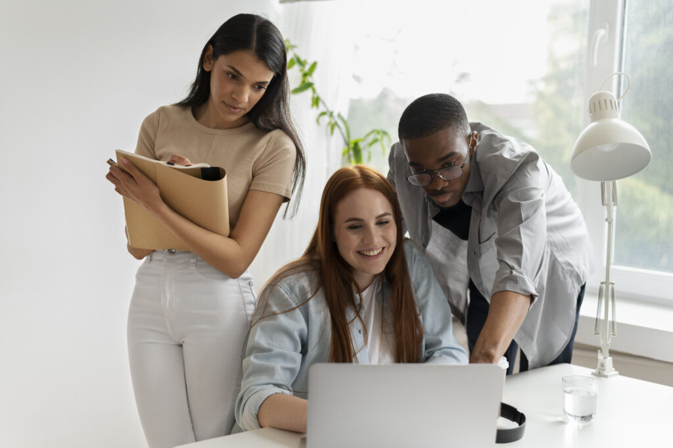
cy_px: 224
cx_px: 336
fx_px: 934
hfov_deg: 39.6
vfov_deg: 26.9
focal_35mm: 50
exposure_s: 1/400
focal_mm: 50
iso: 640
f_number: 2.5
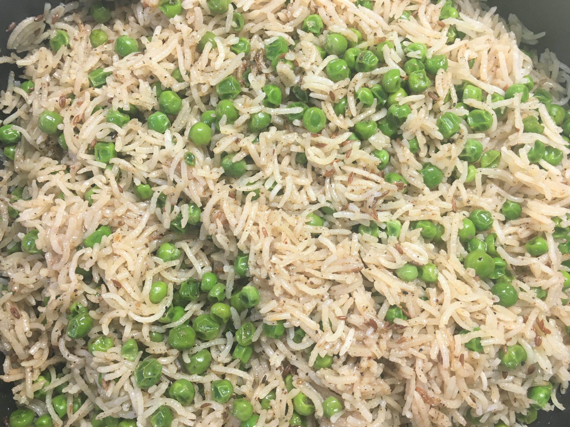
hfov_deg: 61.7
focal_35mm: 29
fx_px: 478
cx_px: 285
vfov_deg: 48.2
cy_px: 214
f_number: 2.2
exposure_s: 1/33
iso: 100
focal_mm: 4.15
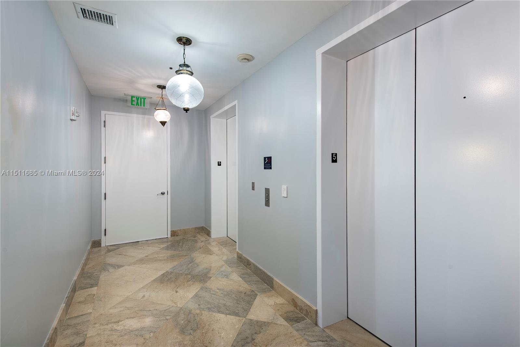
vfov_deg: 81.2
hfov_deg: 104.2
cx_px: 260
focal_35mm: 14
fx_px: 202
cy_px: 174
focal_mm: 14
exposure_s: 1/2
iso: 100
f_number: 9
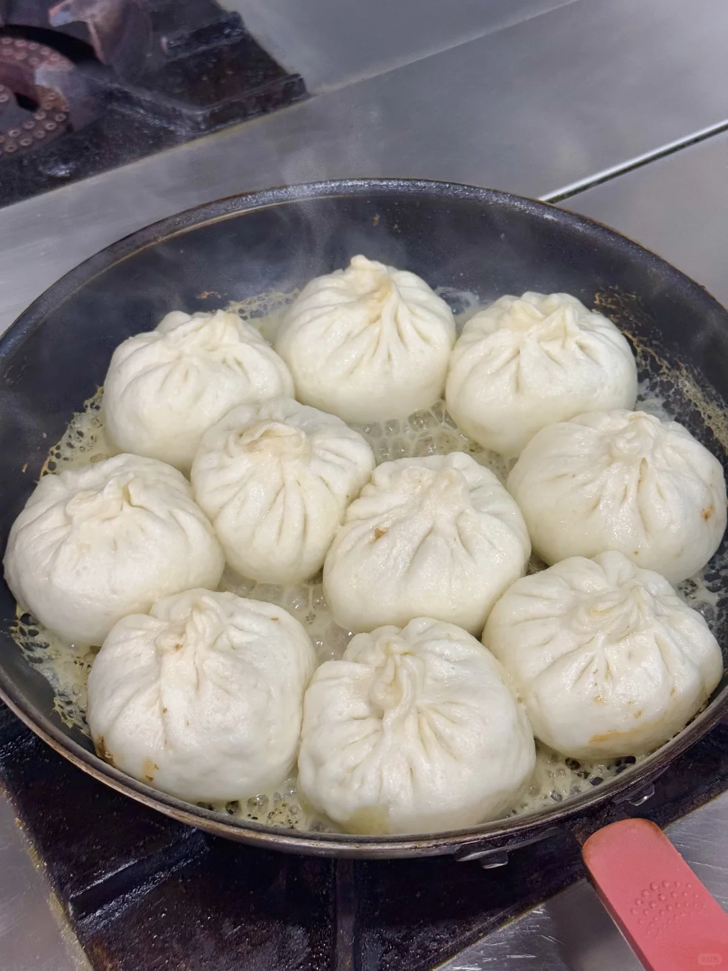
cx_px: 364
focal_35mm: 48
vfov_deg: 39.7
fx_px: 1346
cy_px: 486
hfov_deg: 30.3
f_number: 1.78
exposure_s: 1/50
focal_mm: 6.76
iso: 250
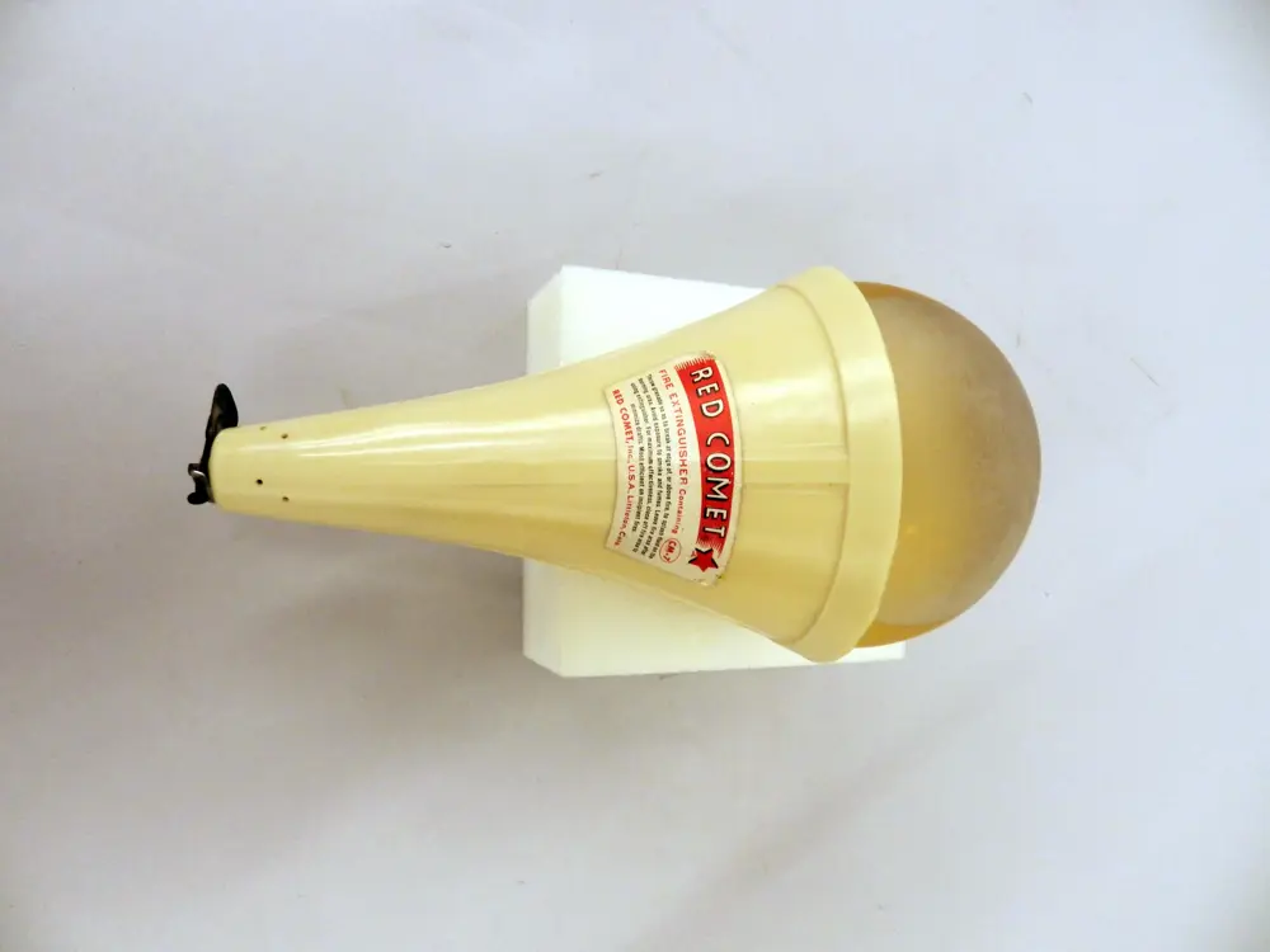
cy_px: 476
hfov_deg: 73.9
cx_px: 635
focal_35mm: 23
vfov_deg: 58.9
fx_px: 844
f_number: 3.4
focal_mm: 4
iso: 280
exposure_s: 1/30
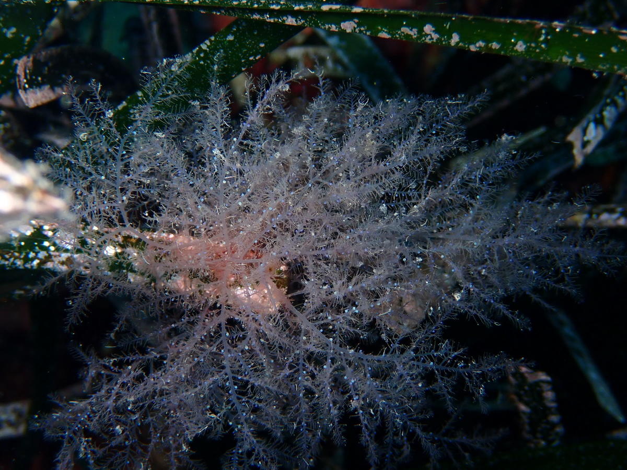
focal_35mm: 67
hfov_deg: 29.0
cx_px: 314
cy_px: 235
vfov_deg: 21.9
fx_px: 1214
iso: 250
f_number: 5
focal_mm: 11.88
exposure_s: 1/125
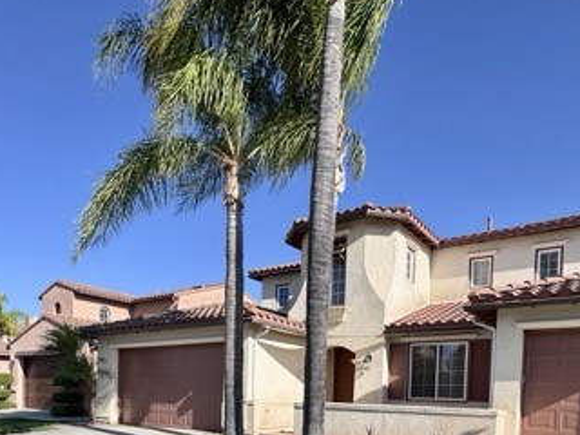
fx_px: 469
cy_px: 410
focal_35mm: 28
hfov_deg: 63.4
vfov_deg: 44.2
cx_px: 279
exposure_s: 1/1976
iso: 50
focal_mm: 2.22
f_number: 2.2
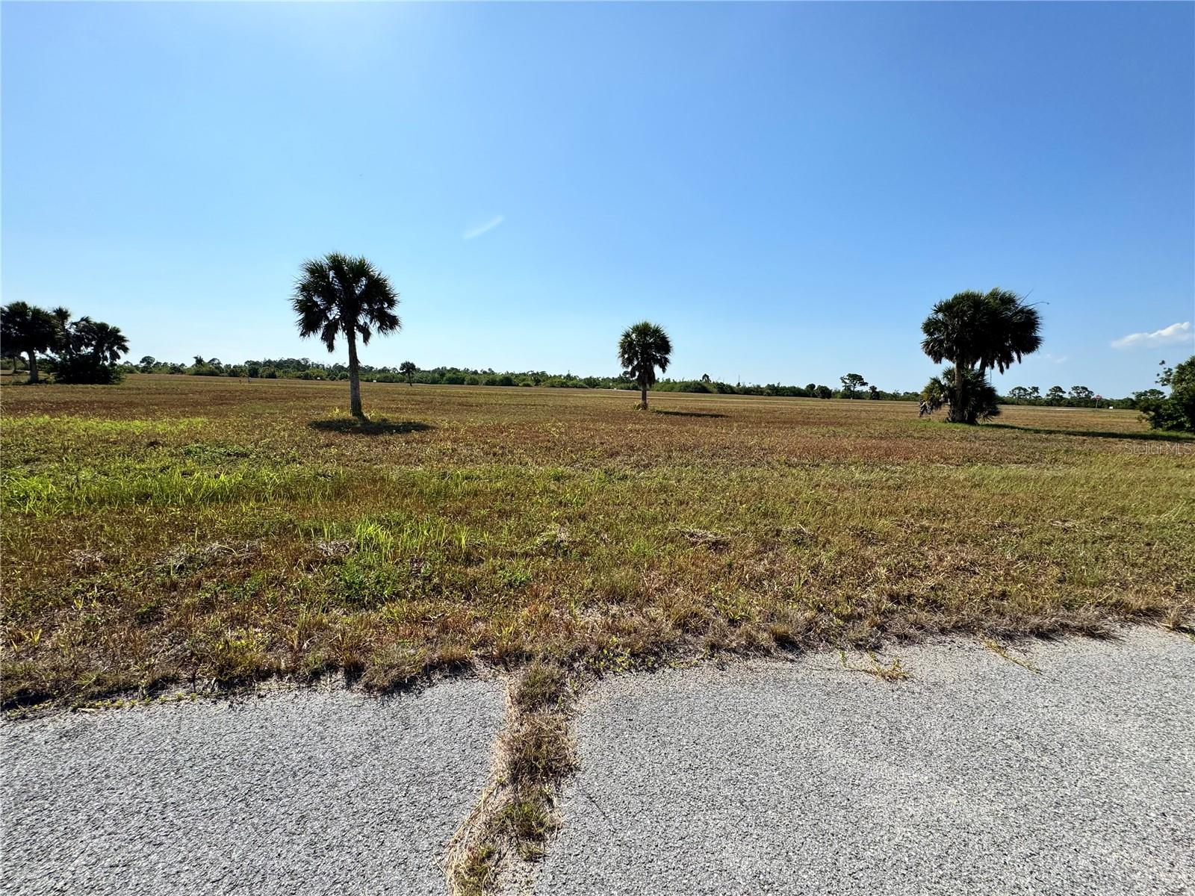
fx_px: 483
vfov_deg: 85.7
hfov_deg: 102.1
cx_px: 598
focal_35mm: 14
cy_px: 448
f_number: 2.2
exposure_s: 1/3106
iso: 50
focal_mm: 2.22
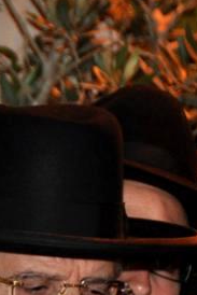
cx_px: -348
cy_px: 293
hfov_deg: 2.3
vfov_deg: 3.5
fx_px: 4819
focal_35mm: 588
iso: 800
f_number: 5.3
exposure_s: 1/60
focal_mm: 105
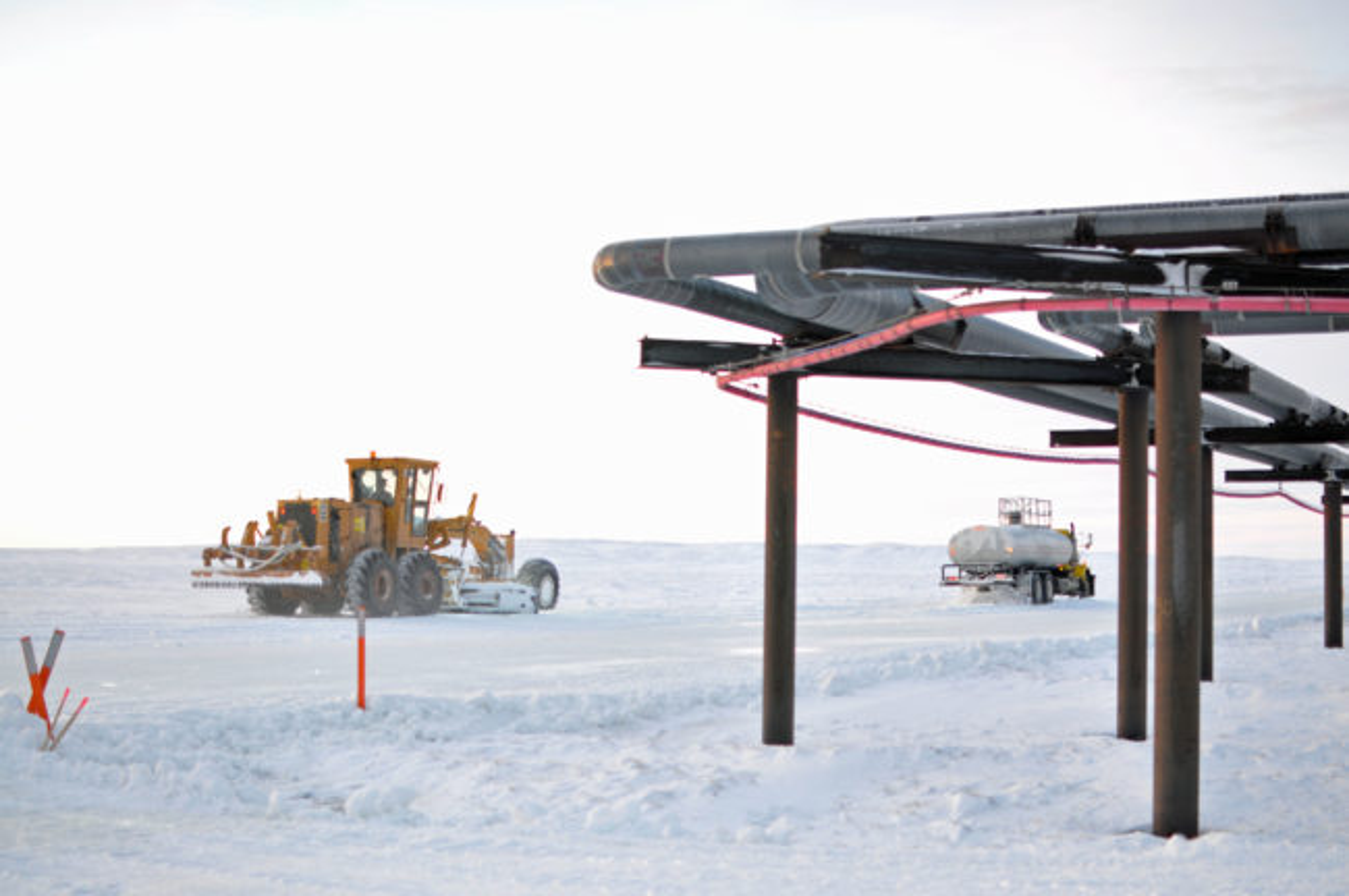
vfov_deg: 25.7
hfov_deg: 37.9
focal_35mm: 52
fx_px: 1965
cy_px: 448
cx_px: 674
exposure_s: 1/60
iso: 500
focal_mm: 35
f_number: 4
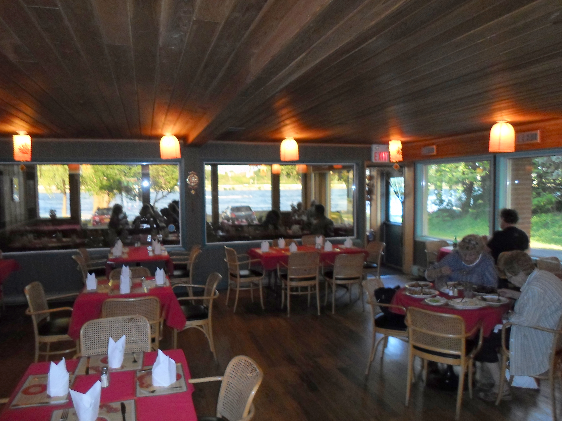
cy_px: 210
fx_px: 406
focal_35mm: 25
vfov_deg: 54.9
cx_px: 281
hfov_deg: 69.4
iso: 400
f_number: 2.5
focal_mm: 4.5
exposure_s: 1/30
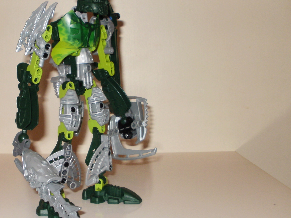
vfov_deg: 26.1
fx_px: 471
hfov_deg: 33.7
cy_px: 100
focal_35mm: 56
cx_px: 76
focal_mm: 6.3
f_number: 3.5
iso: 125
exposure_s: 1/30
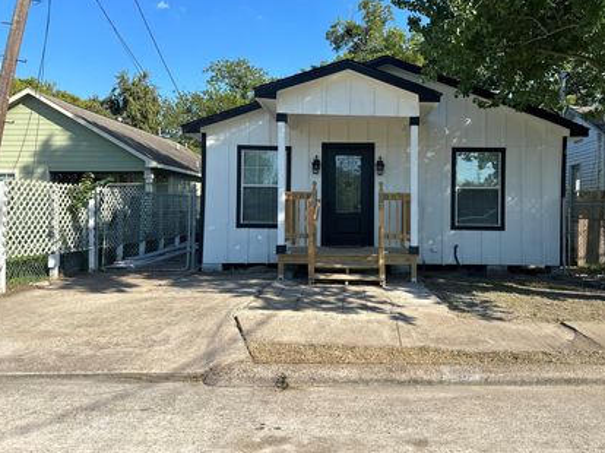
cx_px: 358
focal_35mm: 29
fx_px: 507
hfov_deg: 61.2
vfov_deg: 48.1
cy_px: 201
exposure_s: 1/2809
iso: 80
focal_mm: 6.86
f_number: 1.78
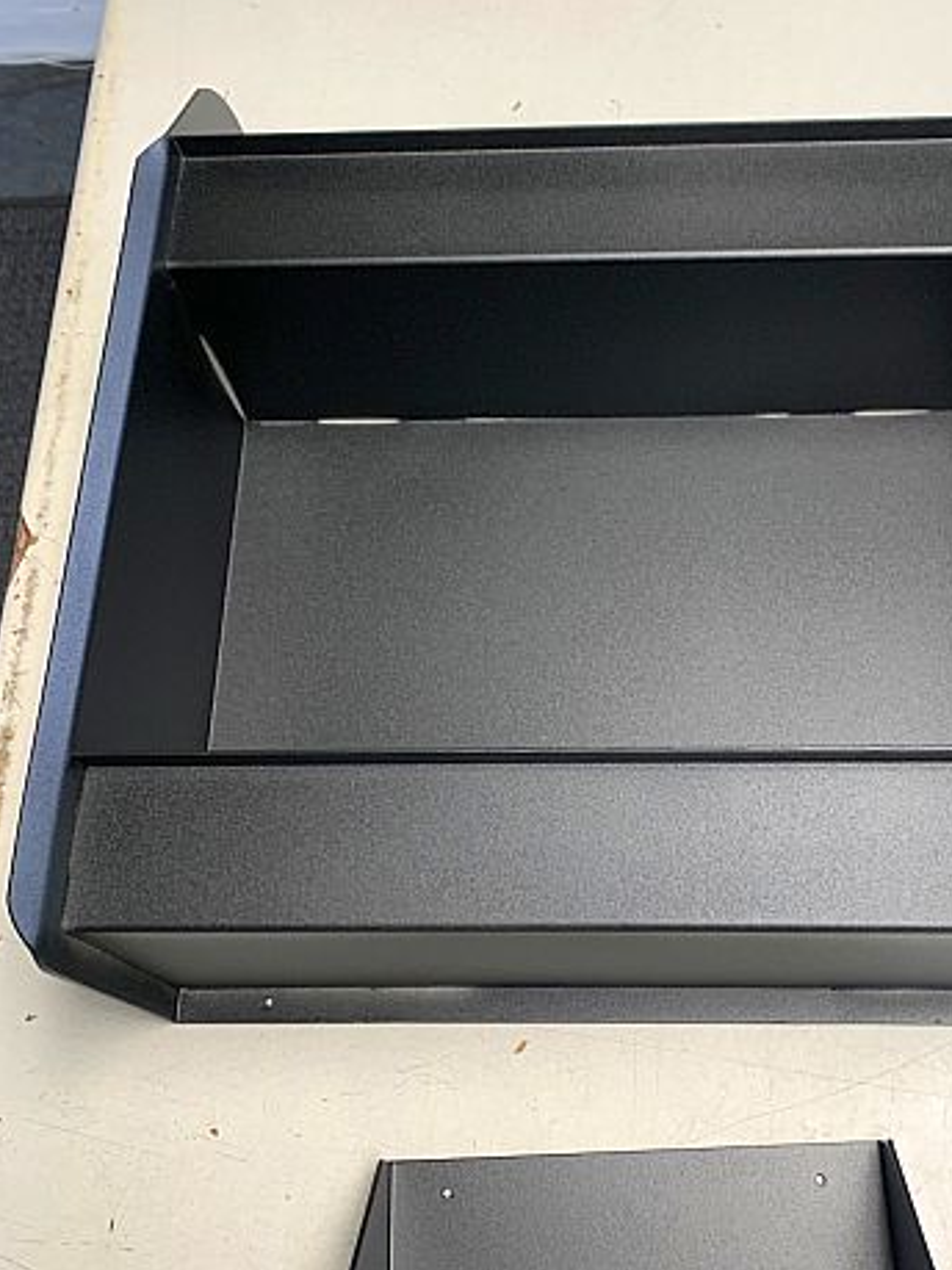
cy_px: 730
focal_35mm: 34
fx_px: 1247
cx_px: 617
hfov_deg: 41.4
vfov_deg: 53.8
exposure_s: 1/60
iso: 125
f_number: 1.8
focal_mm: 4.25
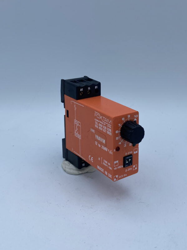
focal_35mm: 26
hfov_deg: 53.1
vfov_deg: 67.3
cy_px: 125
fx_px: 187
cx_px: 94
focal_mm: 4.25
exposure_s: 1/1585
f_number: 1.8
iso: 32
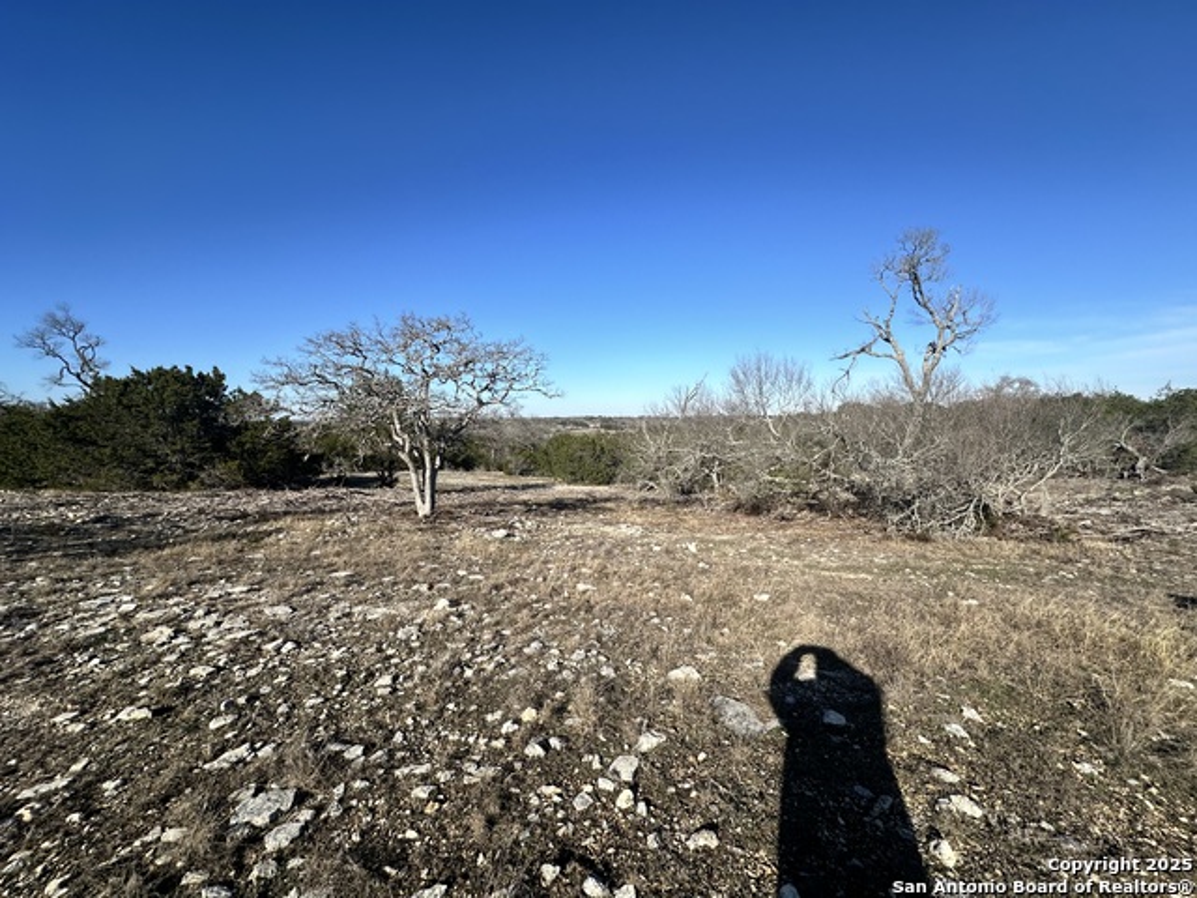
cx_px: 598
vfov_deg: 85.7
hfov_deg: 102.1
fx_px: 484
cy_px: 449
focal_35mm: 14
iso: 50
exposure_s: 1/2451
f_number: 2.2
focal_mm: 2.22
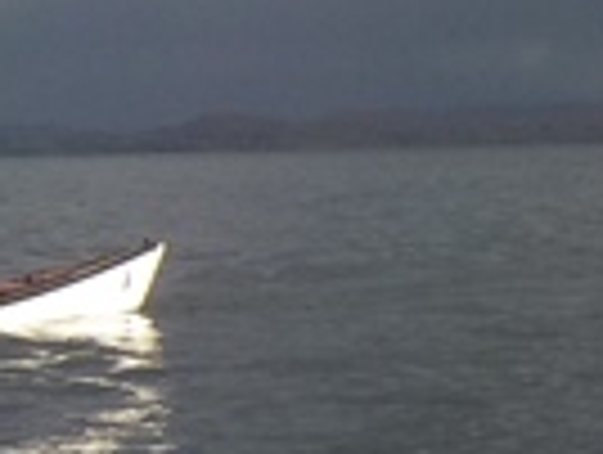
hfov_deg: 12.3
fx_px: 2495
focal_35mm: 143
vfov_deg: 10.4
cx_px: -558
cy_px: 54
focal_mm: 4.1
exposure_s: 1/800
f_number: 3.3
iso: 125
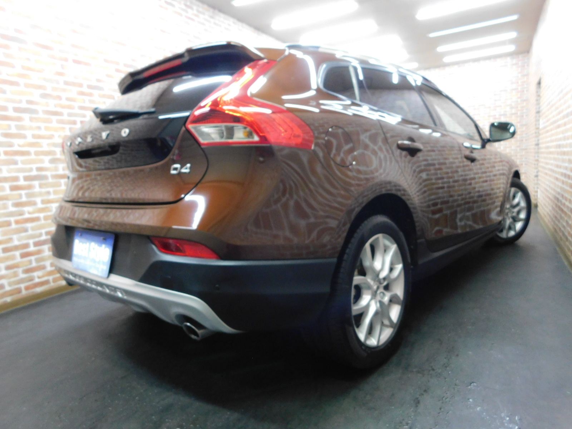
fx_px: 380
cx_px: 286
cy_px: 214
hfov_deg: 73.9
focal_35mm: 23
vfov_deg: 58.9
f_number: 3
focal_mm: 4
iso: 400
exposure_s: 1/13
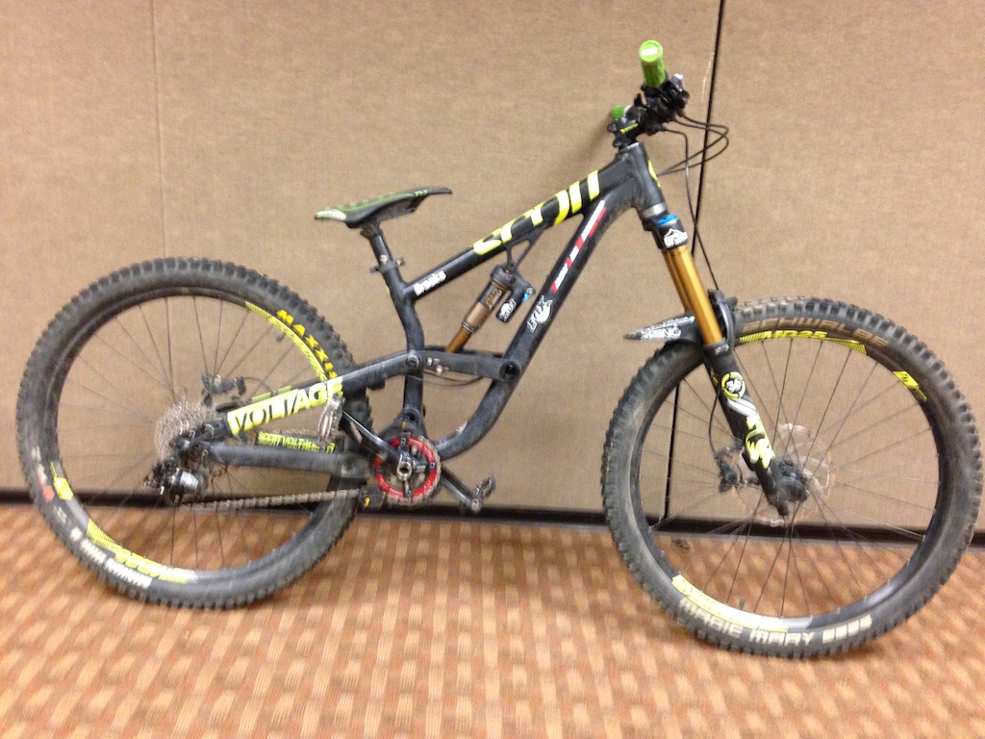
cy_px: 370
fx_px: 939
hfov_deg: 55.4
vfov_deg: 42.9
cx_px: 492
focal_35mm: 33
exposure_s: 1/15
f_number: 2.4
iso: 400
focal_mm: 4.12
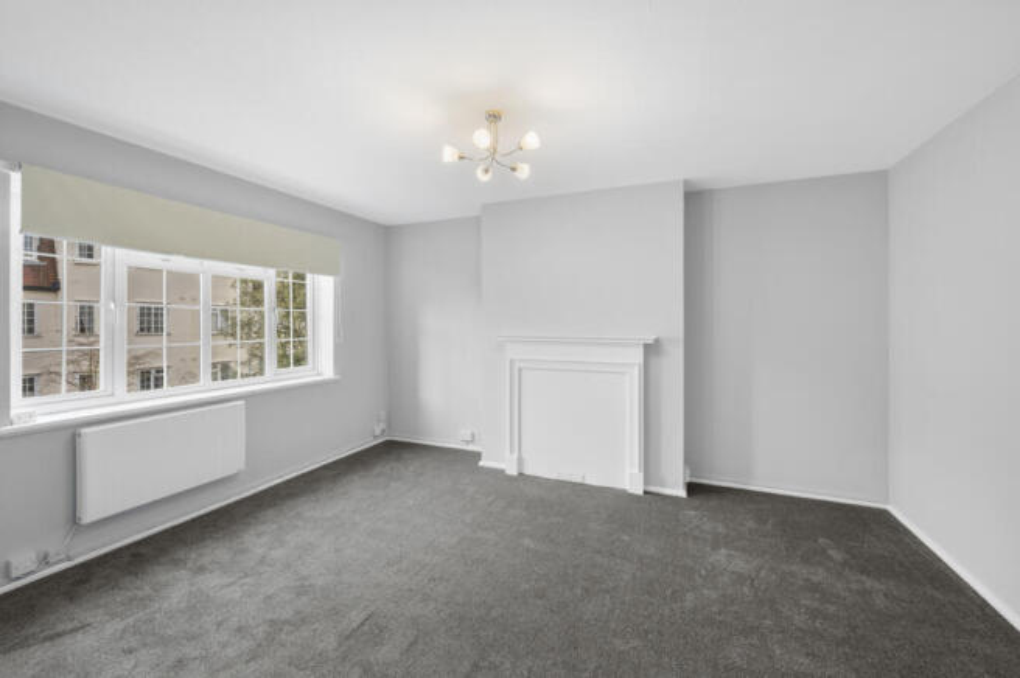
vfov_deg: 81.1
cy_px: 339
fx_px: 396
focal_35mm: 14
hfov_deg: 104.3
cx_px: 510
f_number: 16
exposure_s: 1
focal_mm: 14
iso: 200
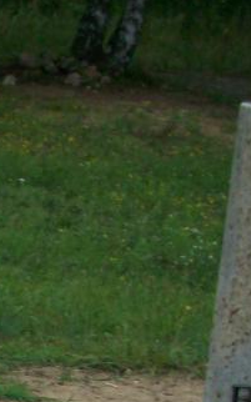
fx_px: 2125
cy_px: 715
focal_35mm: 194
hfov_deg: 6.5
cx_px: -277
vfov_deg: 10.2
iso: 80
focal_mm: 7.6
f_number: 6.3
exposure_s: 1/190
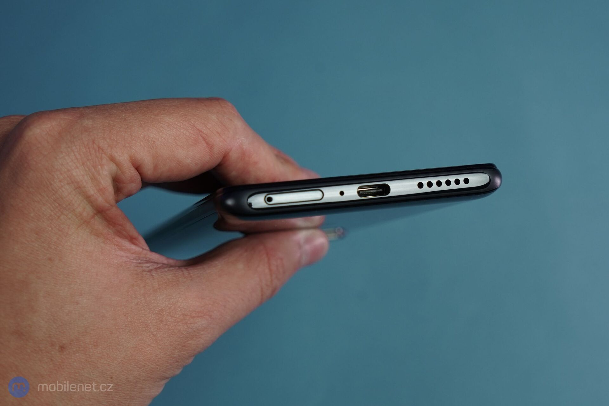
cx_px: 304
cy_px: 203
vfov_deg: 30.5
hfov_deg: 44.5
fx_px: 744
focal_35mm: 44
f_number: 6.3
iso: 640
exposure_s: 1/200
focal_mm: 44
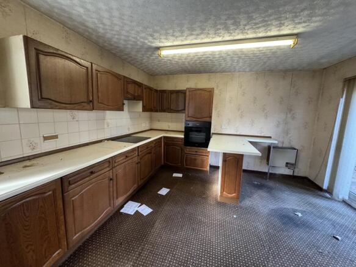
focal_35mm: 14
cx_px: 178
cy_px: 134
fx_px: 144
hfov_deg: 102.1
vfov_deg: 85.7
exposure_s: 1/50
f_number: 2.2
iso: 500
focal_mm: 2.22
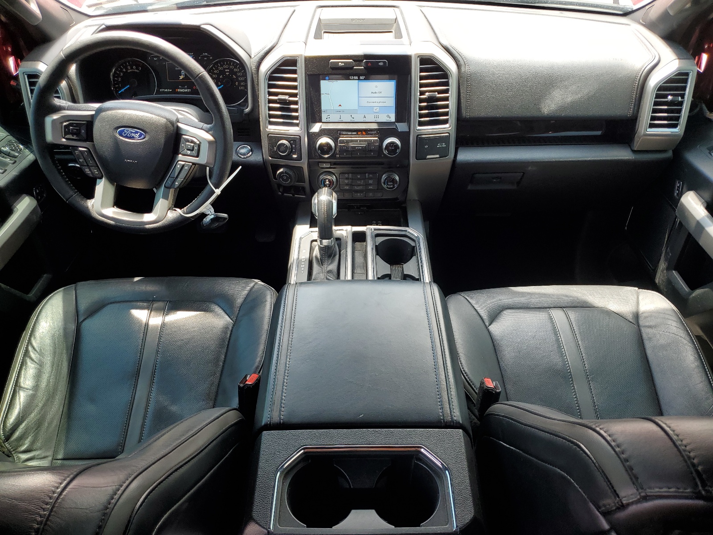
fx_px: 536
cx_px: 356
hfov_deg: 67.3
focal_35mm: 26
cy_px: 268
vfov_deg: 53.1
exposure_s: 1/208
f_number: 1.5
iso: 50
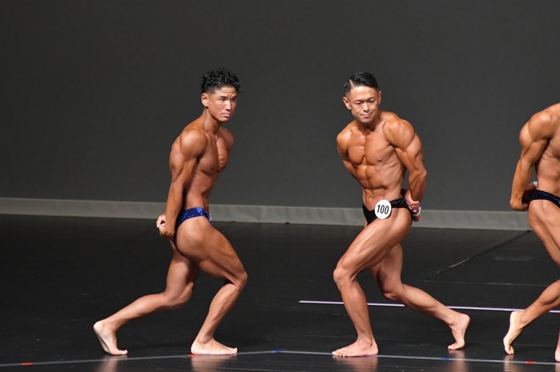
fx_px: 5922
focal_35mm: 381
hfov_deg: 5.4
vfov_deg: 3.6
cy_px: 204
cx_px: 265
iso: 5000
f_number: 5.6
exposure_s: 1/400
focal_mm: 230
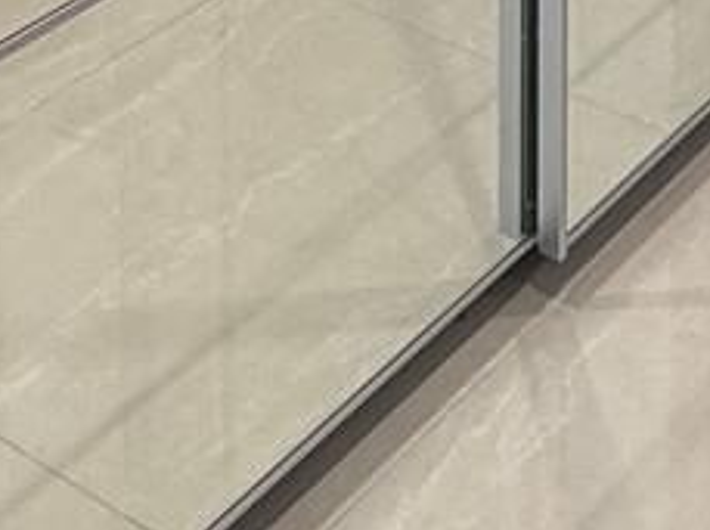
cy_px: -976
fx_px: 2007
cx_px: 967
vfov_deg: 11.0
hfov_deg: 18.4
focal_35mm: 98
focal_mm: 2.22
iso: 125
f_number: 2.2
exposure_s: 1/120
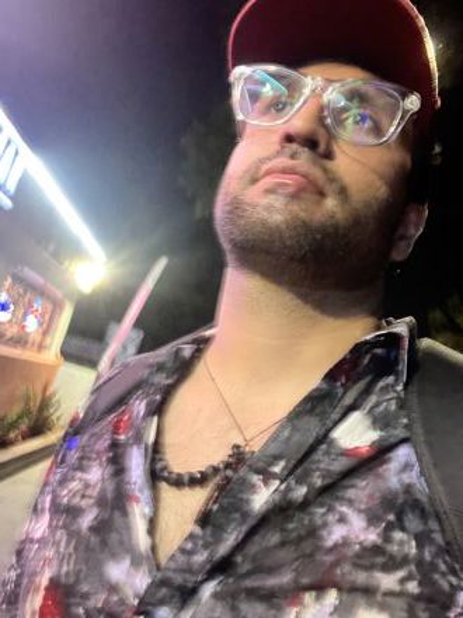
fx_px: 535
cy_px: 309
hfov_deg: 46.8
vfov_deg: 60.0
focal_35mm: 30
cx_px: 232
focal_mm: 2.71
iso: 640
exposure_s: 1/20
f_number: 2.2
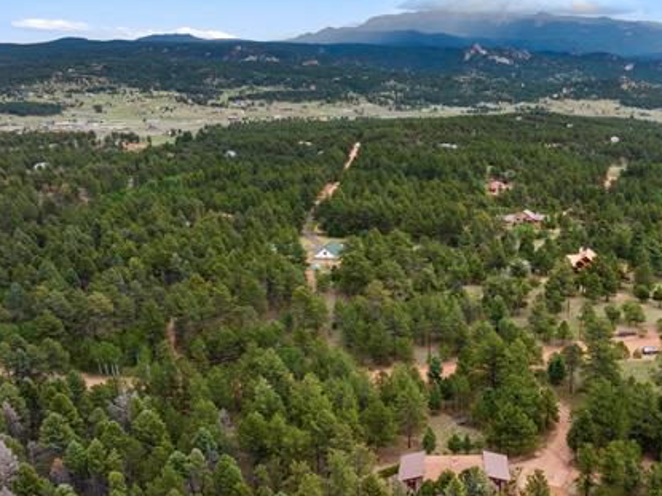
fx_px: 707
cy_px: 268
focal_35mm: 37
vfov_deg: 38.6
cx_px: 471
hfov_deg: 48.8
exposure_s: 1/15
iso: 100
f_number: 9
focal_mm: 12.29
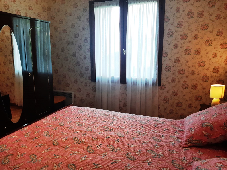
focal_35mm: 26
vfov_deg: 53.0
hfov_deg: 67.3
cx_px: 114
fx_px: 170
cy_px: 85
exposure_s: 1/50
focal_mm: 3.93
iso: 64
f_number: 1.7
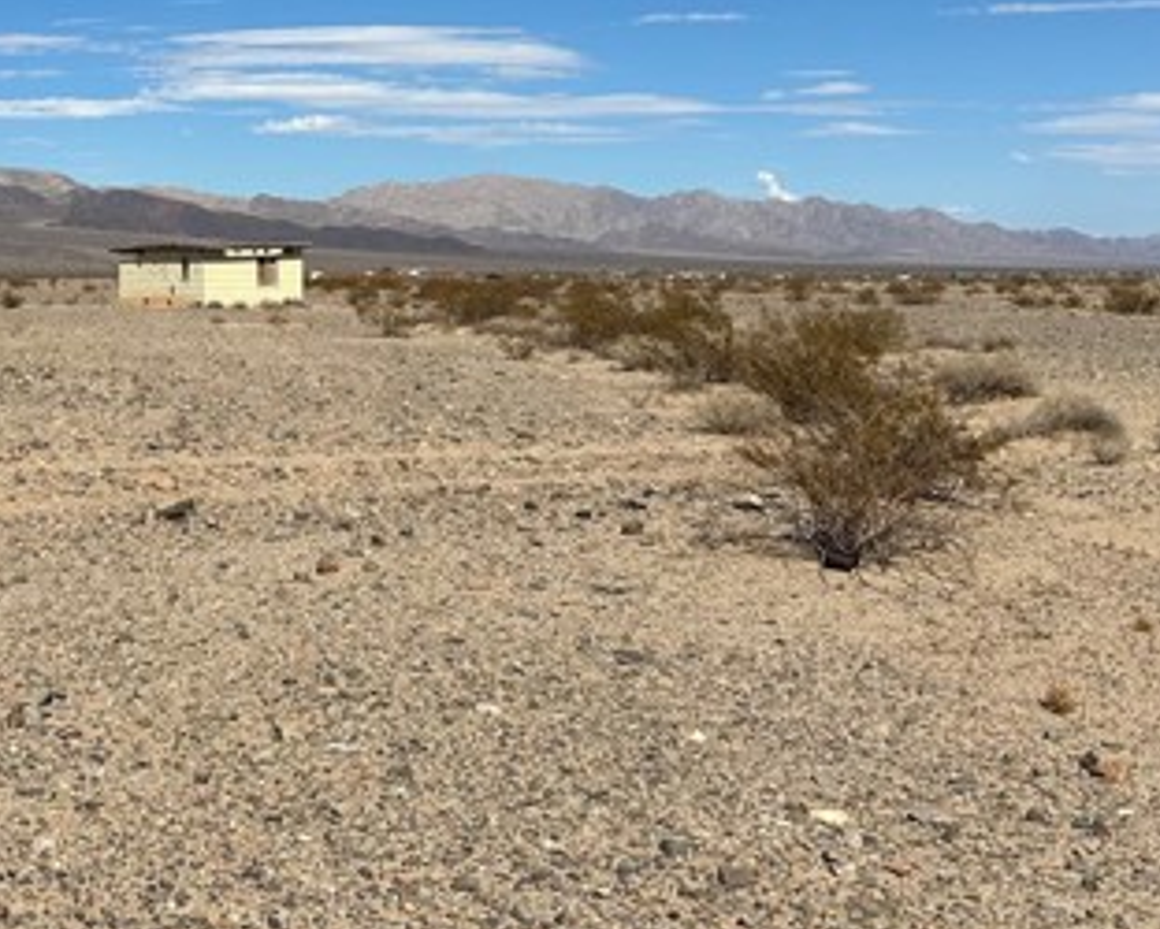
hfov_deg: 37.3
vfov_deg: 30.5
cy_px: 145
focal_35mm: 48
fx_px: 1649
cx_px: 223
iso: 80
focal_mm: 6.86
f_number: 1.78
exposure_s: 1/10753
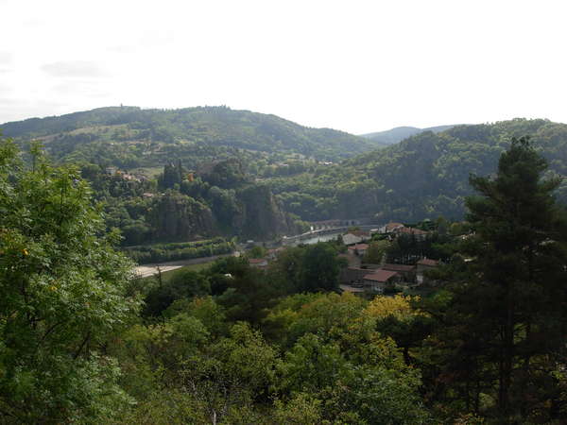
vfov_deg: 37.7
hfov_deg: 49.0
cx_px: 284
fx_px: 622
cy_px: 212
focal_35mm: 38
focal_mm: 6.3
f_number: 4.9
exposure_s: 1/406
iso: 79
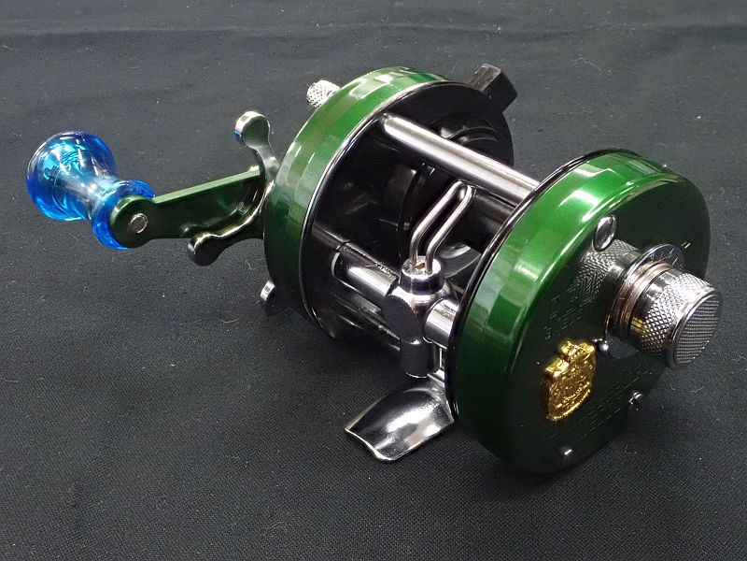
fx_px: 863
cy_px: 280
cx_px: 374
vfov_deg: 36.0
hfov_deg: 46.8
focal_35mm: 40
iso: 1600
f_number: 4
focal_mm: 7.34
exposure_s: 1/25
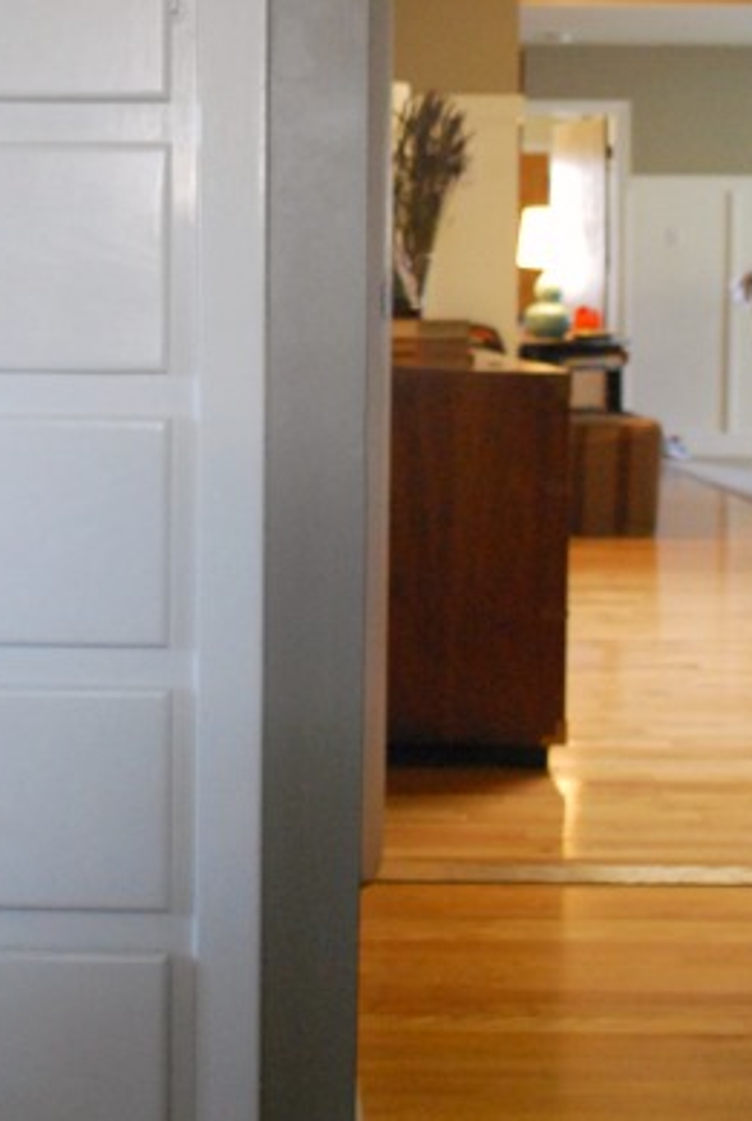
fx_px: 1840
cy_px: 347
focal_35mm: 59
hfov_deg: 22.9
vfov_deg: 33.5
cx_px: 182
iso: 1100
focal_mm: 18
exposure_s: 1/30
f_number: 3.5
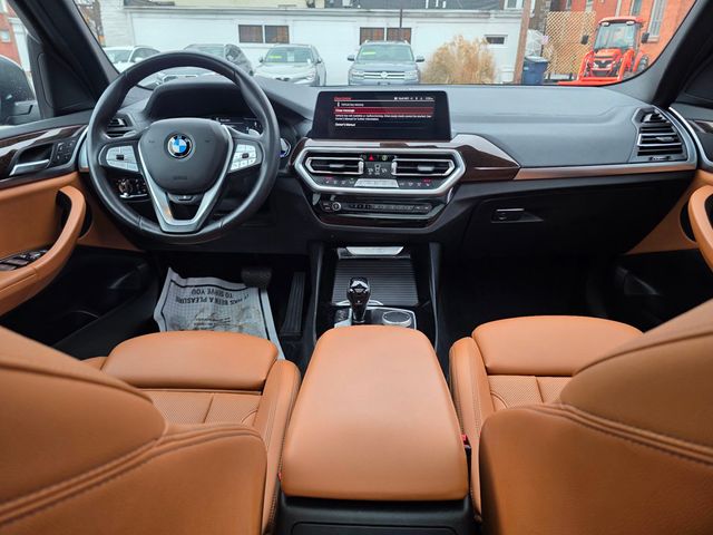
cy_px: 268
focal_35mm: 23
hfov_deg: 73.9
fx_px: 474
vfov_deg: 58.9
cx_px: 356
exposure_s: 1/61
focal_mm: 6.3
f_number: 1.7
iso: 80
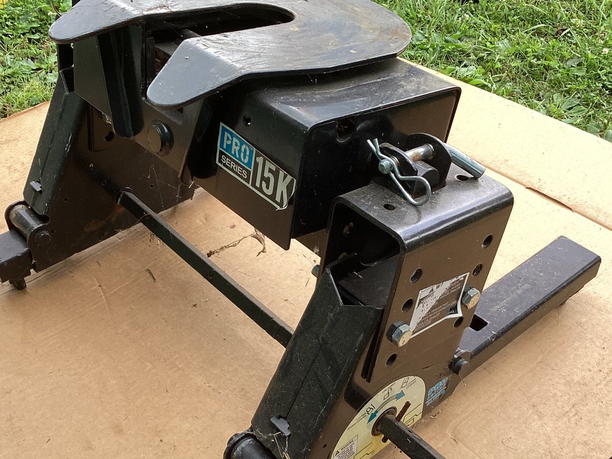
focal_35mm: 42
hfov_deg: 44.6
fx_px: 743
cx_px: 250
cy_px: 243
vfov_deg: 34.3
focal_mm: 3.3
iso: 32
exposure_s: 1/120
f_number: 2.4
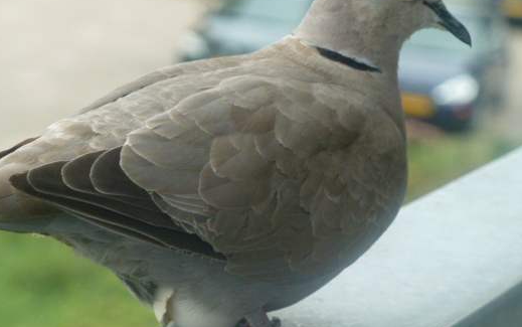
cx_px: 219
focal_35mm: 256
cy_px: 162
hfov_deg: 8.2
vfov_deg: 5.1
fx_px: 3644
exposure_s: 1/320
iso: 400
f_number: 4.5
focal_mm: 32.1
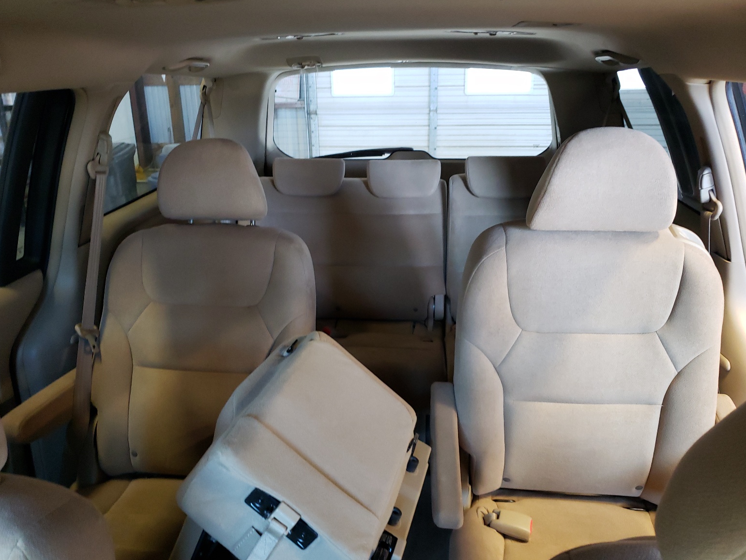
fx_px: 582
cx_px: 367
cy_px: 271
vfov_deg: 51.4
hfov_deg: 65.3
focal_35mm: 27
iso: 261
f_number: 1.5
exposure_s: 1/40
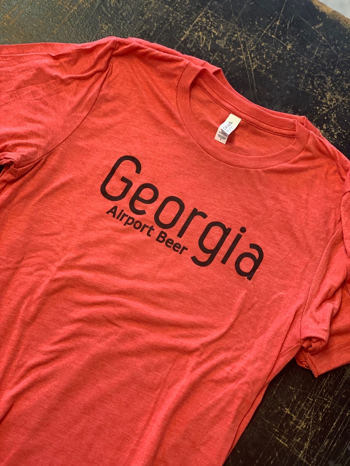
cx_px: 175
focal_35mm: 52
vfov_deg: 36.8
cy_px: 233
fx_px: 701
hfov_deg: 28.0
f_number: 2.4
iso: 100
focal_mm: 6
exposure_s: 1/60
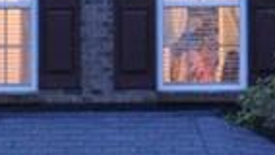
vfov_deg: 3.2
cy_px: 199
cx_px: 101
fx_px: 2801
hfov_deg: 5.6
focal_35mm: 384
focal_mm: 34
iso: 1600
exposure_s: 1/15
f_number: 4.2
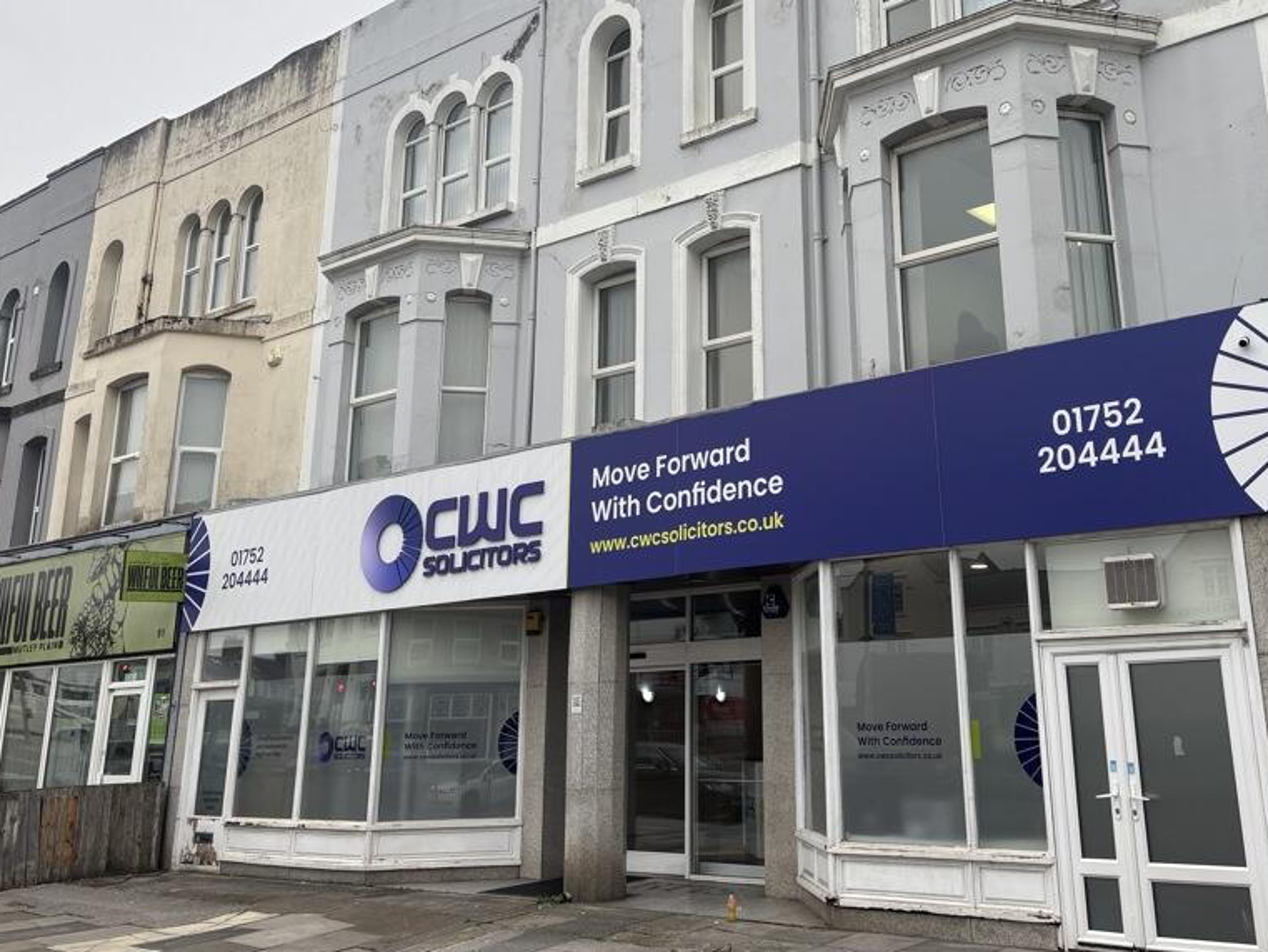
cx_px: 776
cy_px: 318
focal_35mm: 35
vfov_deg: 40.2
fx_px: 1282
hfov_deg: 52.2
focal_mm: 5.96
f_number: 1.6
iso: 50
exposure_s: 1/525
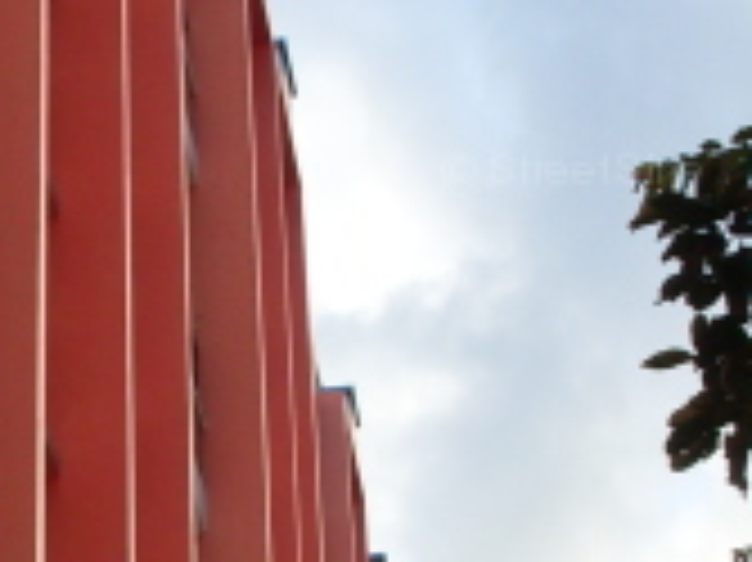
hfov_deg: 15.3
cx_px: -122
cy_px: 625
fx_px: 2714
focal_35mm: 125
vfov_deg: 11.7
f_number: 8.4
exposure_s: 1/60
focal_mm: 6.3
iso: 80
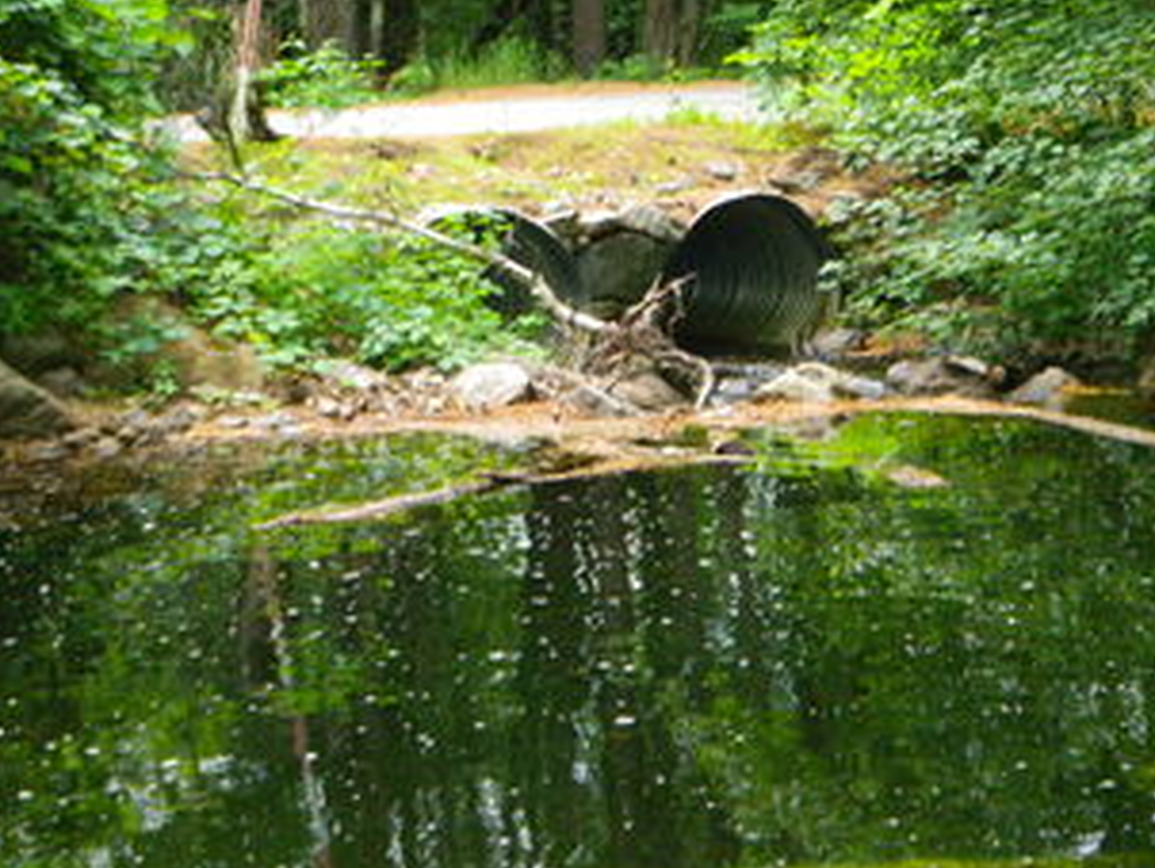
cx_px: 727
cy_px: 348
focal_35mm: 82
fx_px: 2738
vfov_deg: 18.0
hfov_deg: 23.8
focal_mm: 11.1
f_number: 4.6
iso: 250
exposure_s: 1/80
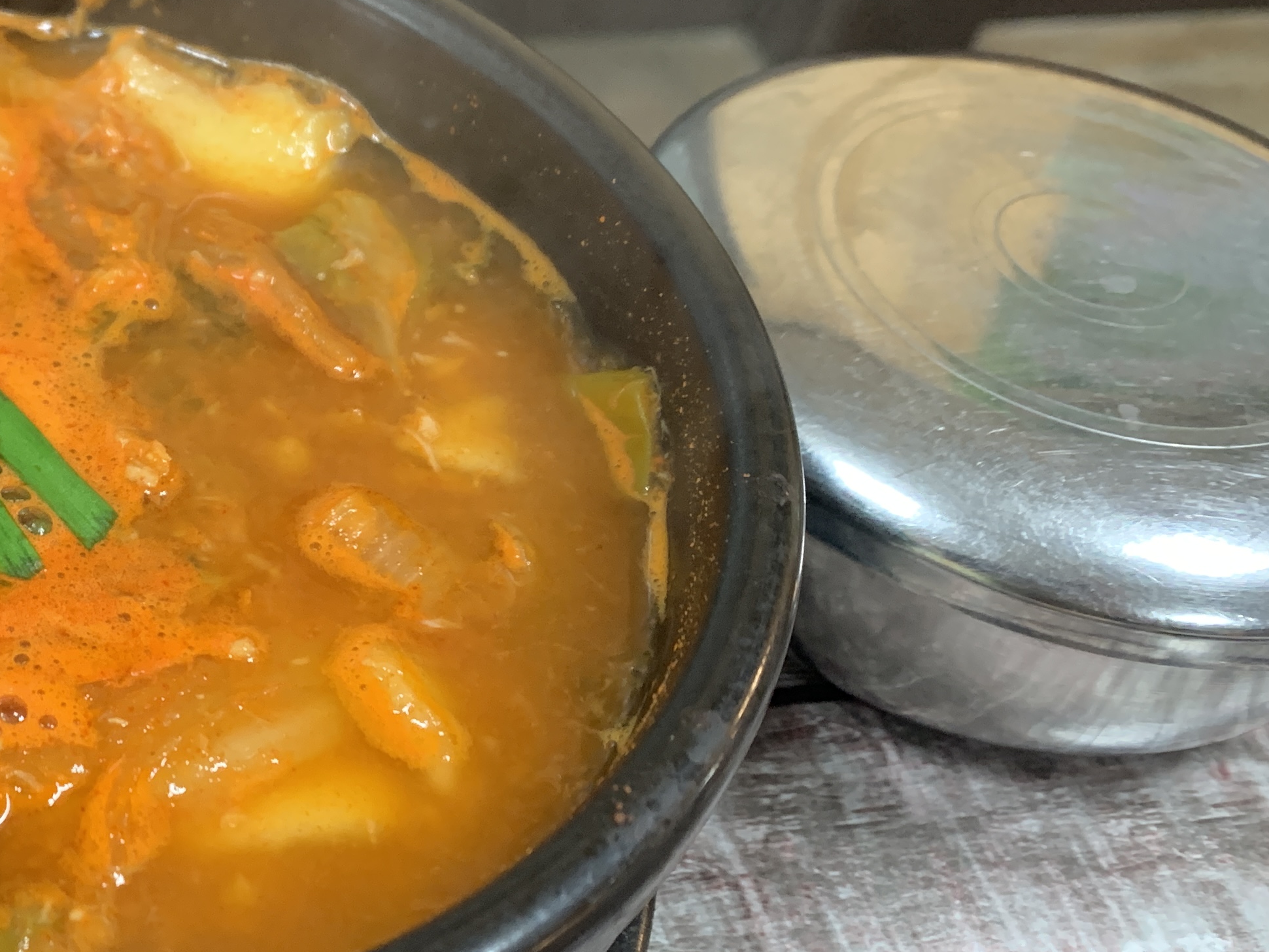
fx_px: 1980
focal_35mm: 54
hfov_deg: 32.5
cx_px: -15
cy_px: 467
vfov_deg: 27.0
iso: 200
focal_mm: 4.25
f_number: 1.8
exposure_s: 1/60
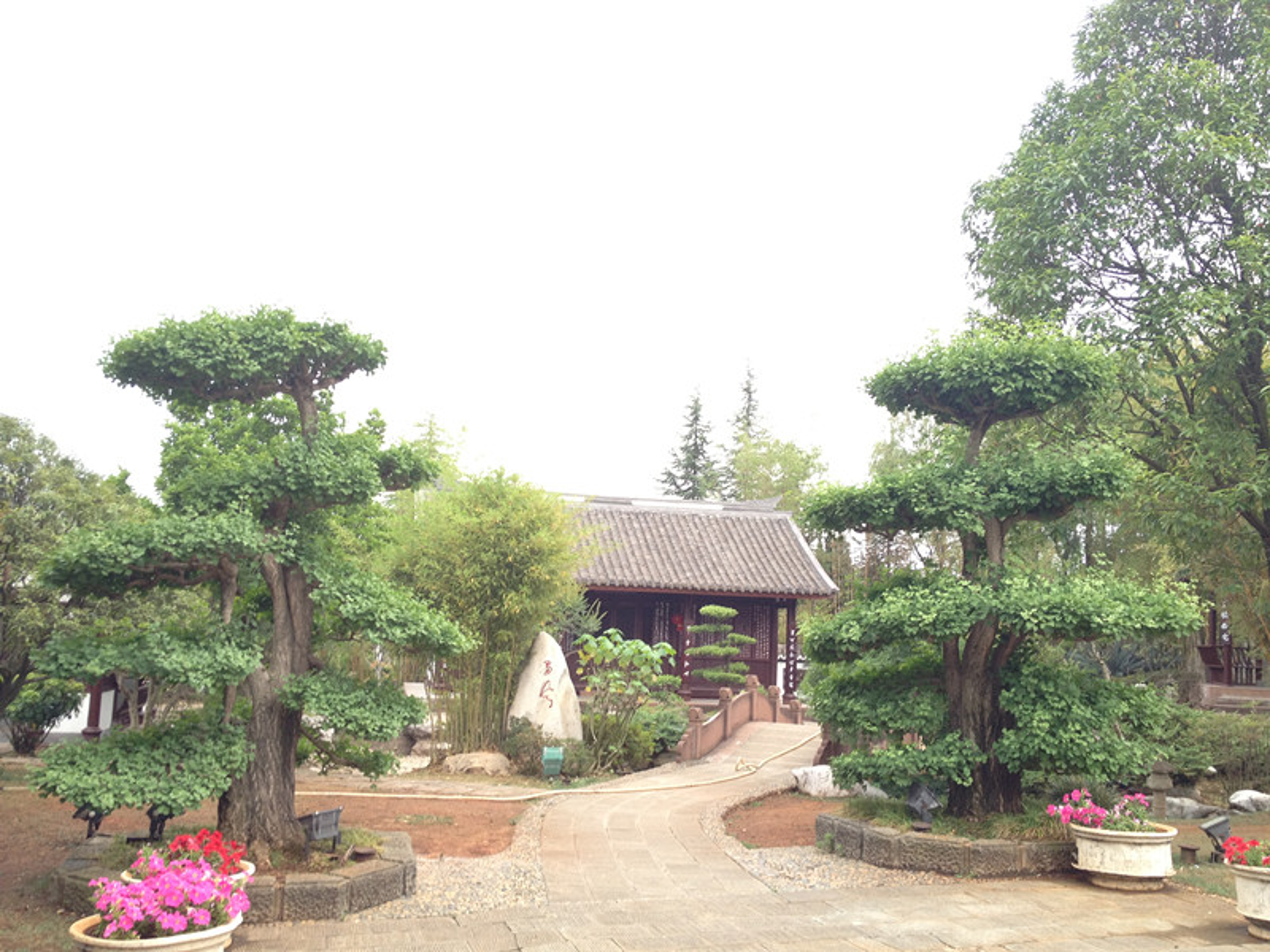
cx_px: 635
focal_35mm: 35
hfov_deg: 52.6
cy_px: 476
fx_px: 1284
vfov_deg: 40.7
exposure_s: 1/213
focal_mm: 4.28
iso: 64
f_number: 2.4
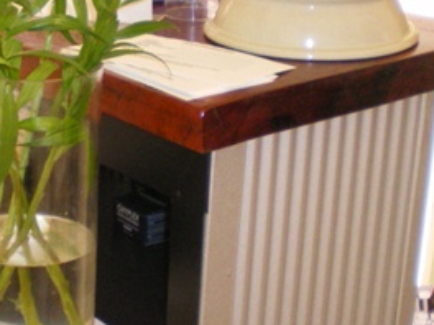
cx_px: -23
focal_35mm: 92
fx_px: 1153
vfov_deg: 16.1
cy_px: 133
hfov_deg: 20.5
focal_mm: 6.3
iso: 400
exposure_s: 1/50
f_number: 3.1
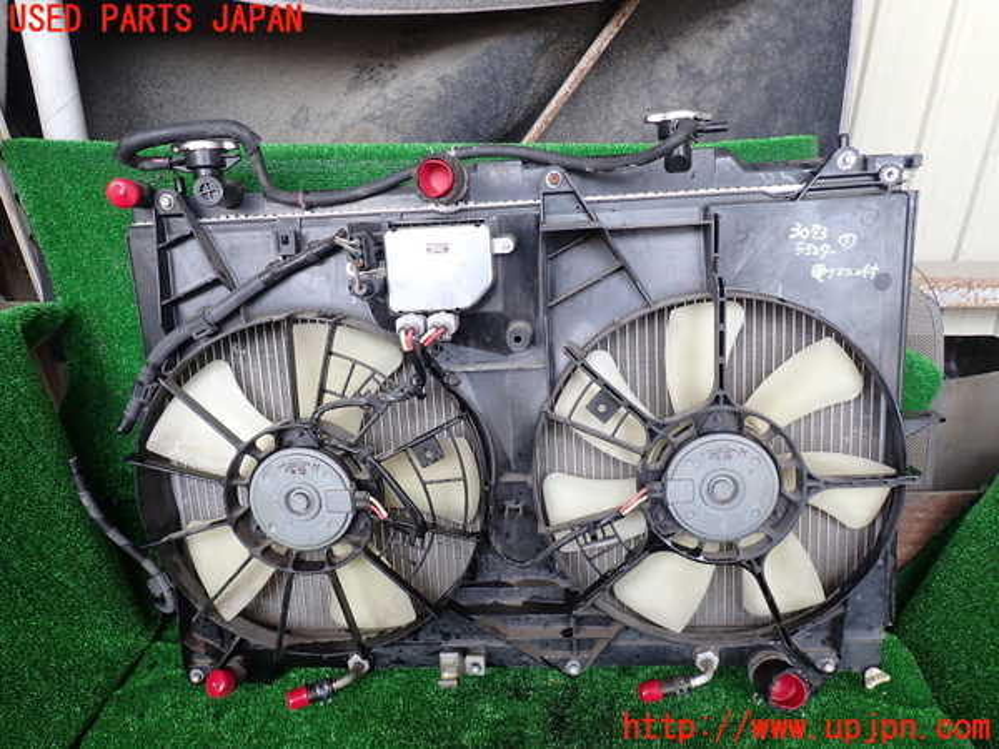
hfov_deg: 69.4
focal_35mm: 25
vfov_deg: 54.9
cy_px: 374
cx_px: 500
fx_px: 721
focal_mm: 4.5
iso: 100
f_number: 2.8
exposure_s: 1/80
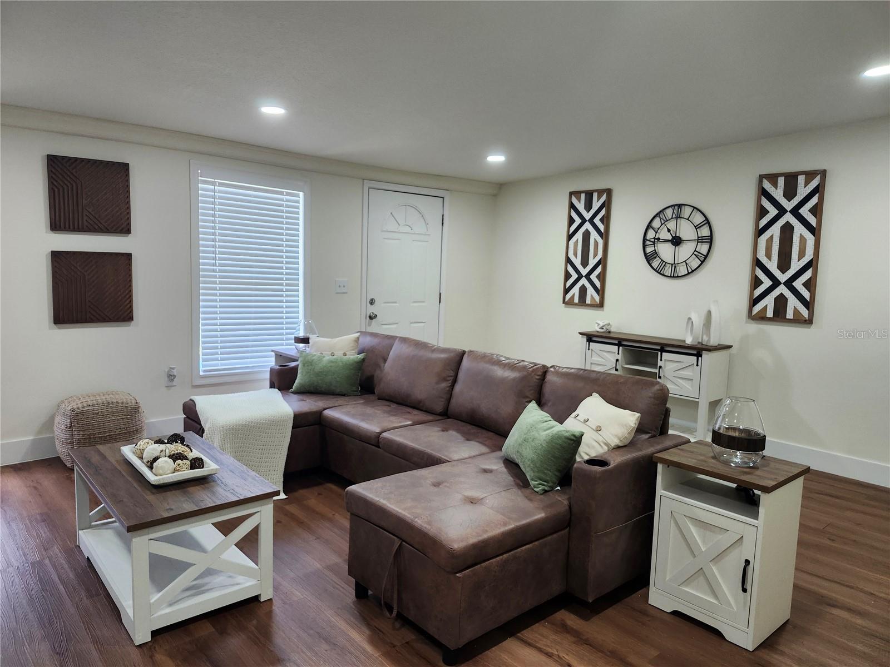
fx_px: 591
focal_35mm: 23
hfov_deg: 73.9
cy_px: 334
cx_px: 445
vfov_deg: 58.9
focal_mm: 5.54
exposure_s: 1/120
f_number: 1.8
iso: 250
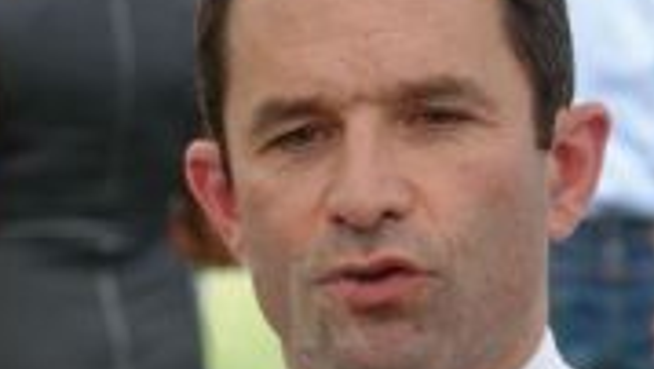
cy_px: 807
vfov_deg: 1.7
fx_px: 12317
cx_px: 276
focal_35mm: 710
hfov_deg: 3.0
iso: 400
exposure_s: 1/320
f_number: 8
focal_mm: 135
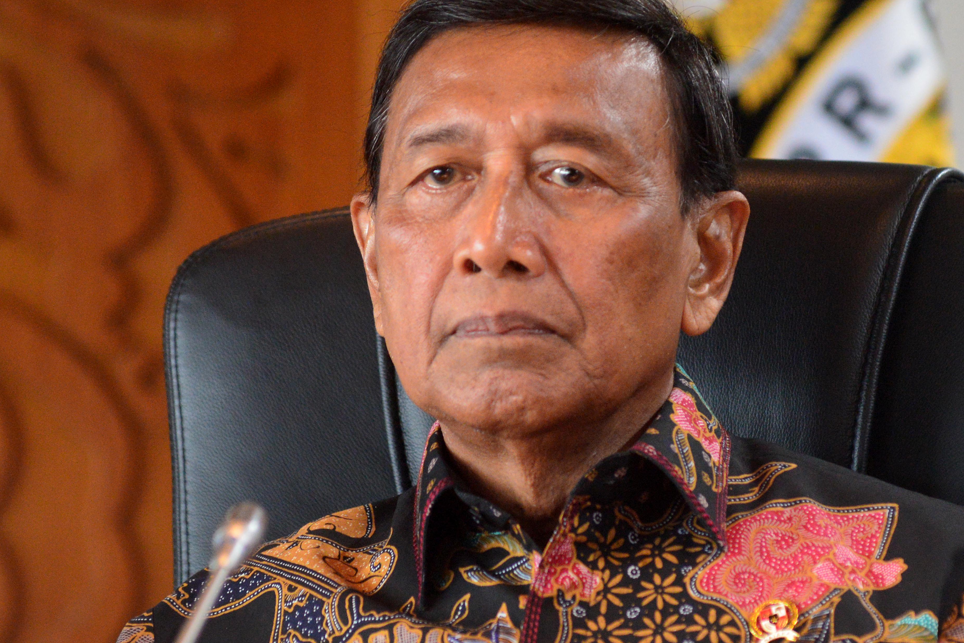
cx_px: 488
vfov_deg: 4.2
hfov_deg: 6.3
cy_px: 444
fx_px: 8733
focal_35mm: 326
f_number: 4.5
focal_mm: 200
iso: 3200
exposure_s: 1/80
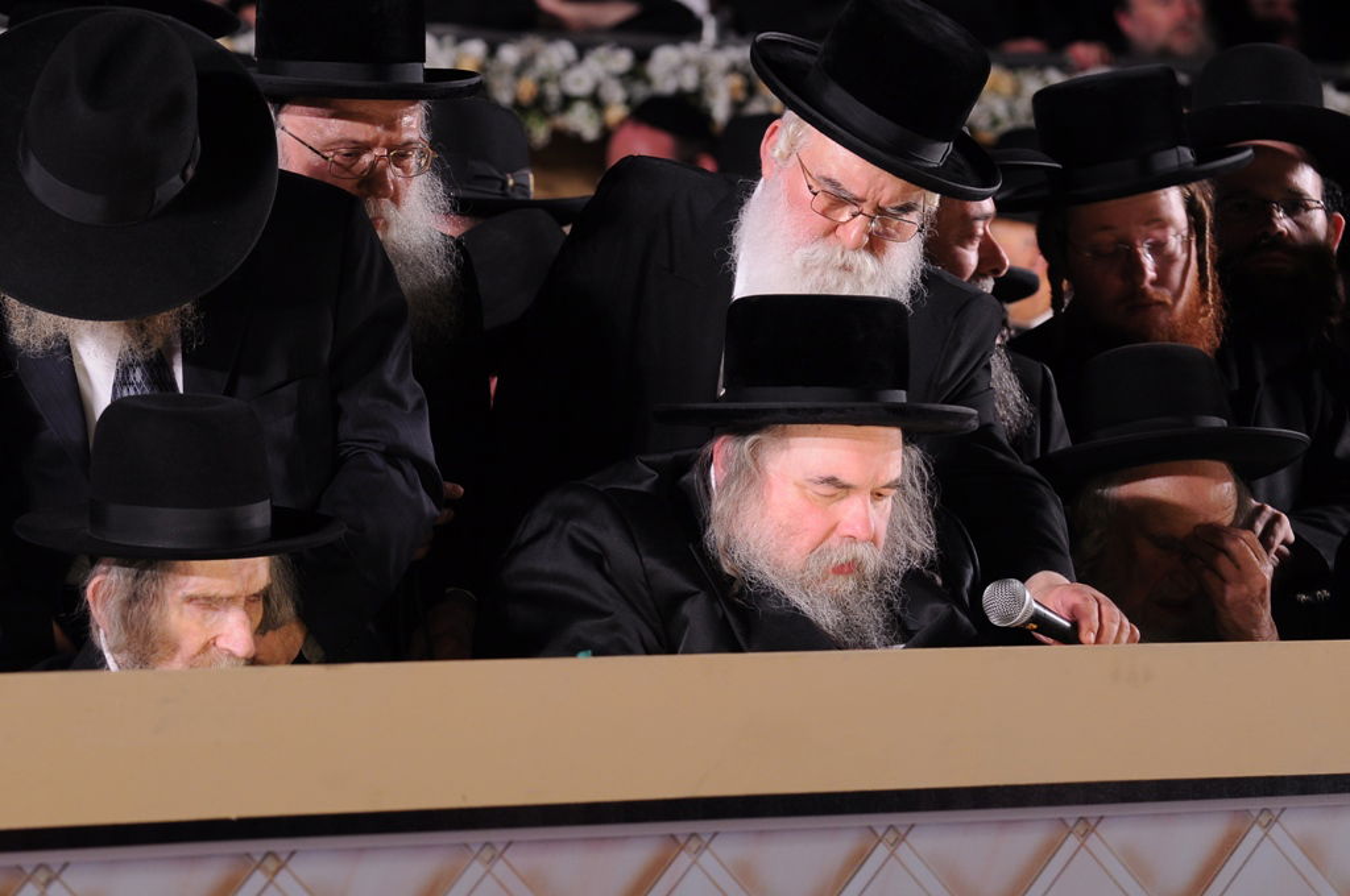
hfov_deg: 10.2
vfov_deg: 6.8
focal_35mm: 202
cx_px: 675
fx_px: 7584
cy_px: 448
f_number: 4.5
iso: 400
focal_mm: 135
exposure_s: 1/80
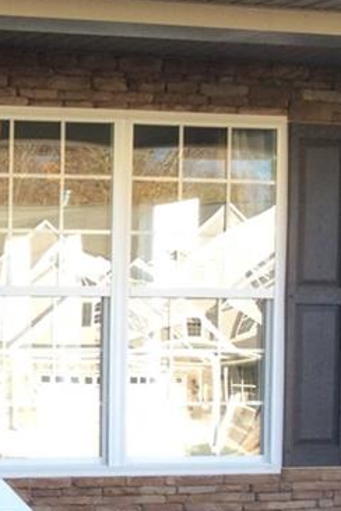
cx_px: -277
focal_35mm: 93
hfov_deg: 13.2
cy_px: 403
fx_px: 1321
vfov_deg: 21.7
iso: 32
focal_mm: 3.3
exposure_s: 1/143
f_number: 2.4
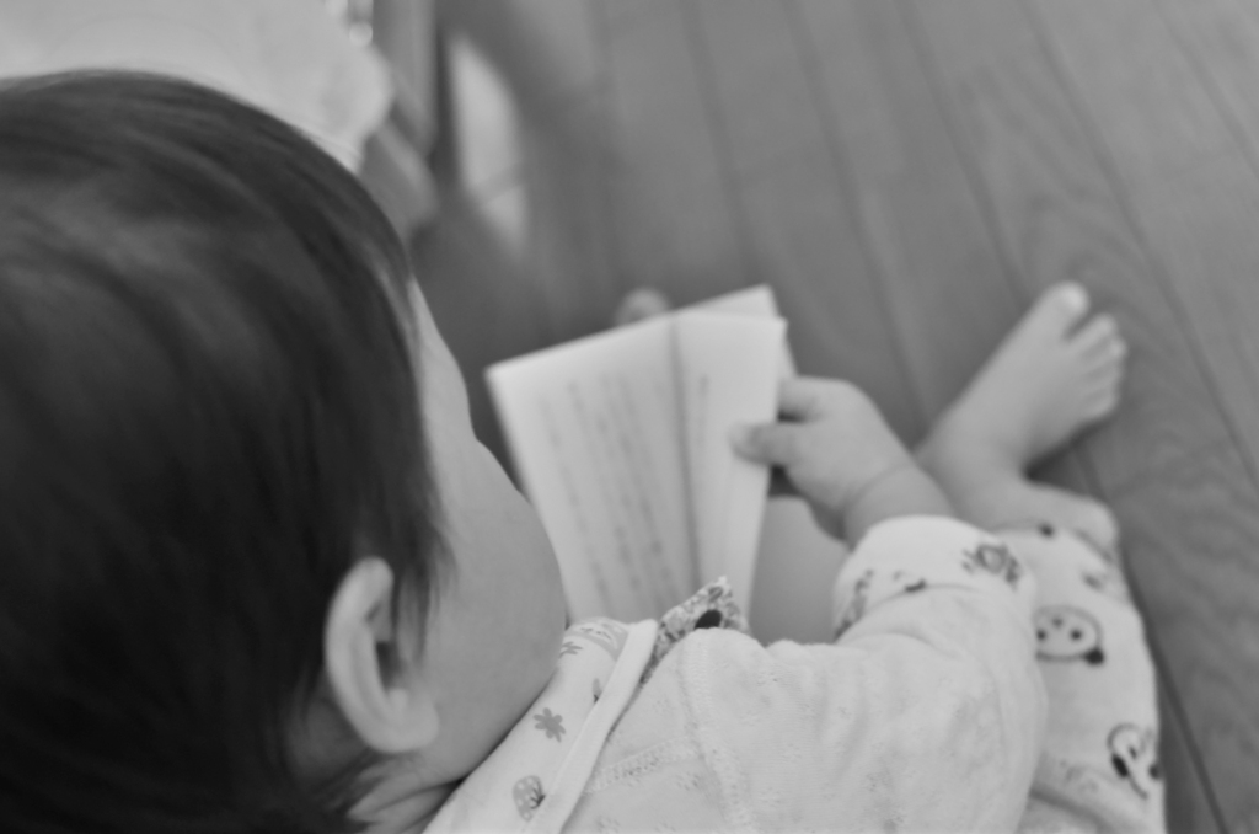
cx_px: 630
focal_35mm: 52
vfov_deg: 25.6
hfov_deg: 37.9
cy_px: 417
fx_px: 1832
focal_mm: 35
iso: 1250
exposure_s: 1/25
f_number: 3.5
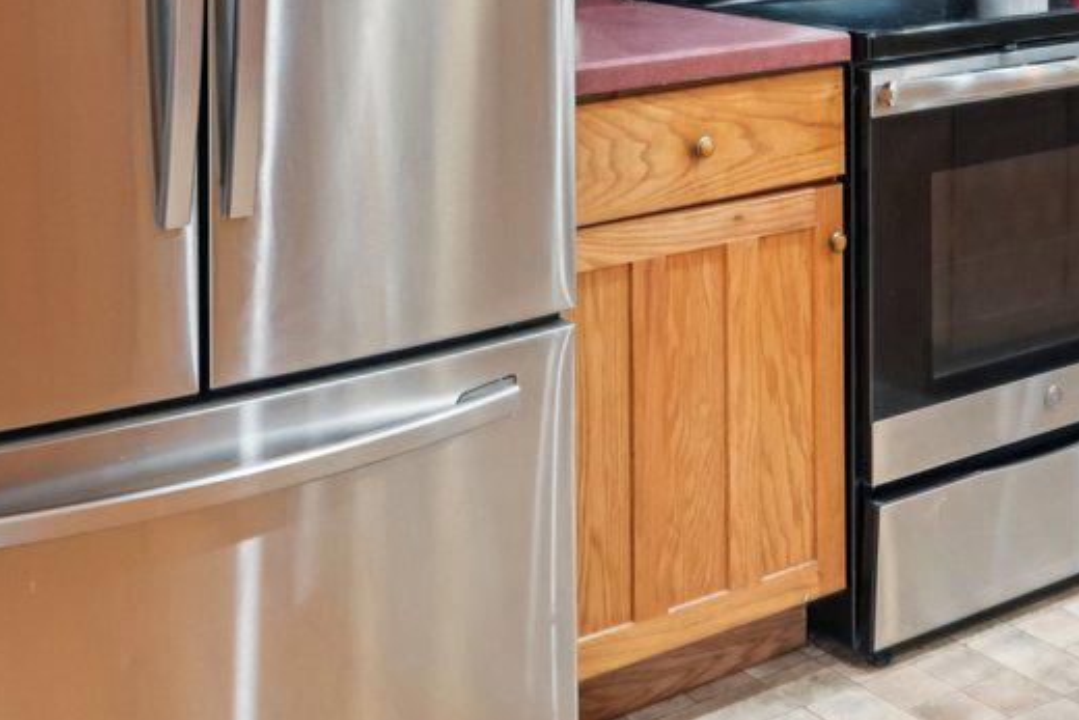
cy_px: -387
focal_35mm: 63
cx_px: 784
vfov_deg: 18.8
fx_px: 1889
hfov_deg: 31.4
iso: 800
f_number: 8
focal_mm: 16
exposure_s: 1/6
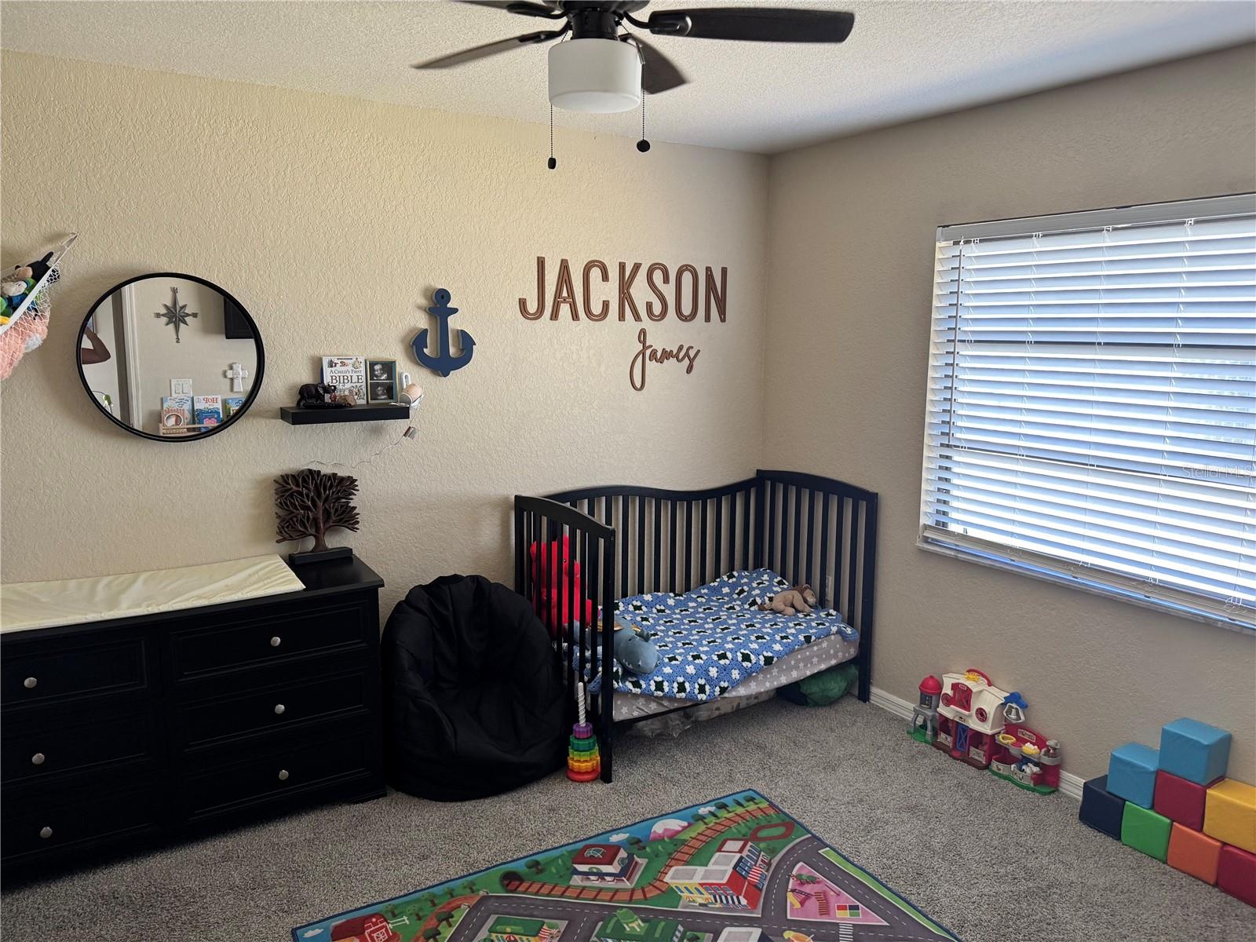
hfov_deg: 71.6
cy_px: 471
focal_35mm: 24
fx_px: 871
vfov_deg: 56.8
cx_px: 628
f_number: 1.78
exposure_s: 1/63
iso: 200
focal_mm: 6.76
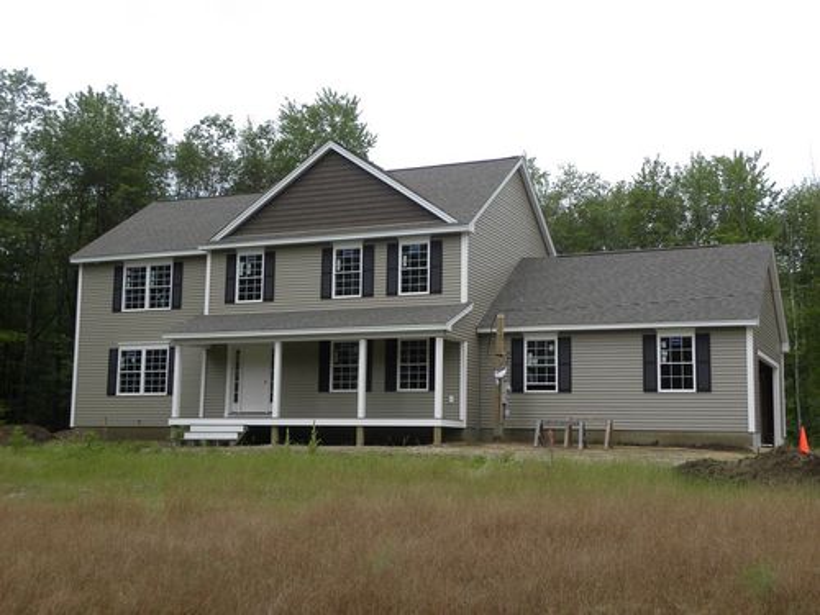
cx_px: 410
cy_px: 308
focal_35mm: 46
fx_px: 1090
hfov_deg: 41.2
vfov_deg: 31.5
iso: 64
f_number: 3.5
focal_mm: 8.2
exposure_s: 1/160
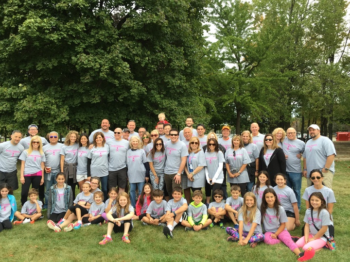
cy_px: 131
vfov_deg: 48.2
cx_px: 175
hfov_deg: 61.7
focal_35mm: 29
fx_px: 293
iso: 25
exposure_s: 1/146
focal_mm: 4.15
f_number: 2.2
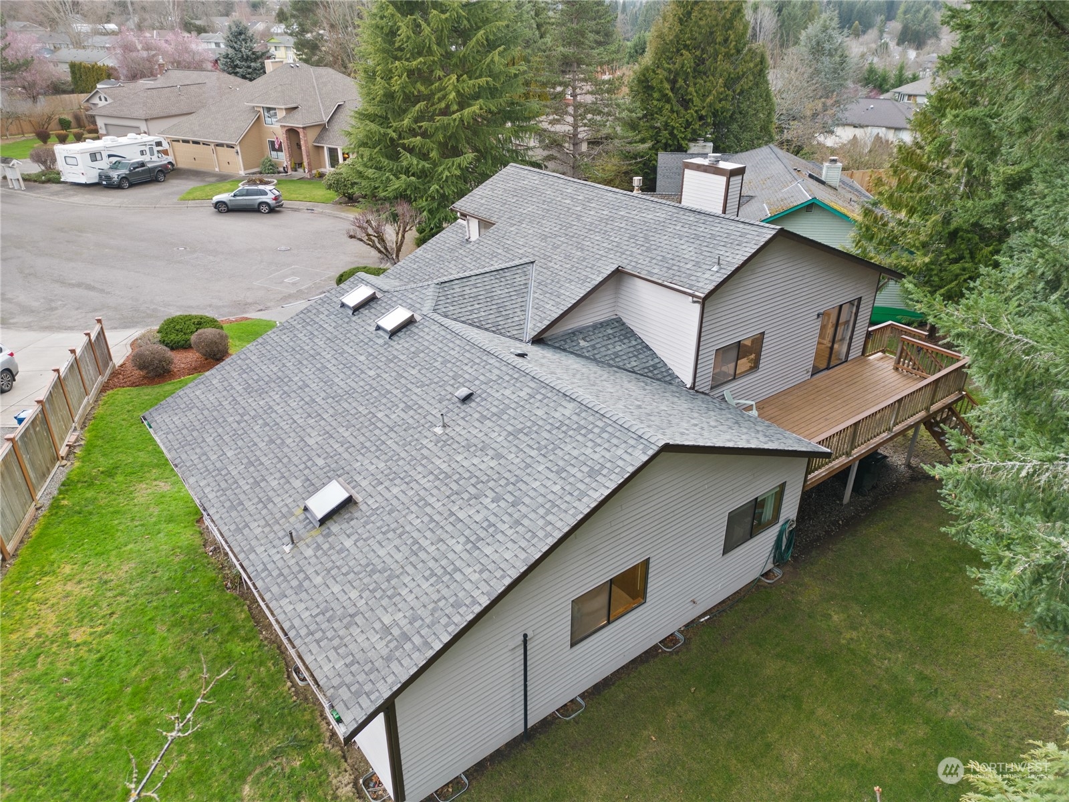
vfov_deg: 56.8
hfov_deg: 71.6
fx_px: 741
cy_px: 401
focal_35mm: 24
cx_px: 534
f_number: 1.7
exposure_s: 1/50
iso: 110
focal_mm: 6.72
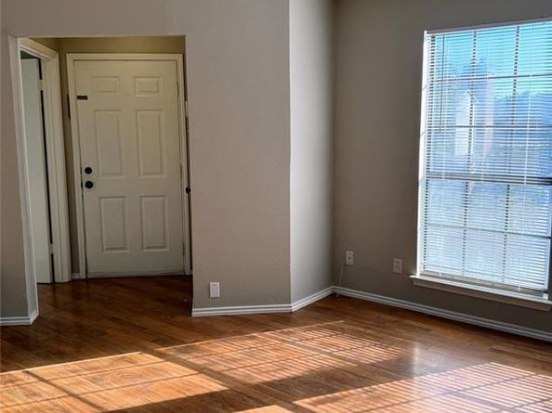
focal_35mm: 24
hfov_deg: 71.6
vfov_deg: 56.8
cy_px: 206
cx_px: 276
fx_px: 383
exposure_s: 1/555
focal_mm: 6.76
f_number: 1.78
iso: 100
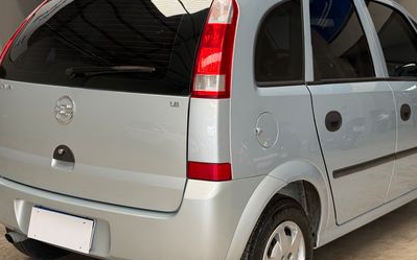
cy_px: 99
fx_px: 682
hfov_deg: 34.0
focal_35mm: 60
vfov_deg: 21.6
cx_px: 186
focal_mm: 6.76
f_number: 1.78
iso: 64
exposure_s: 1/402
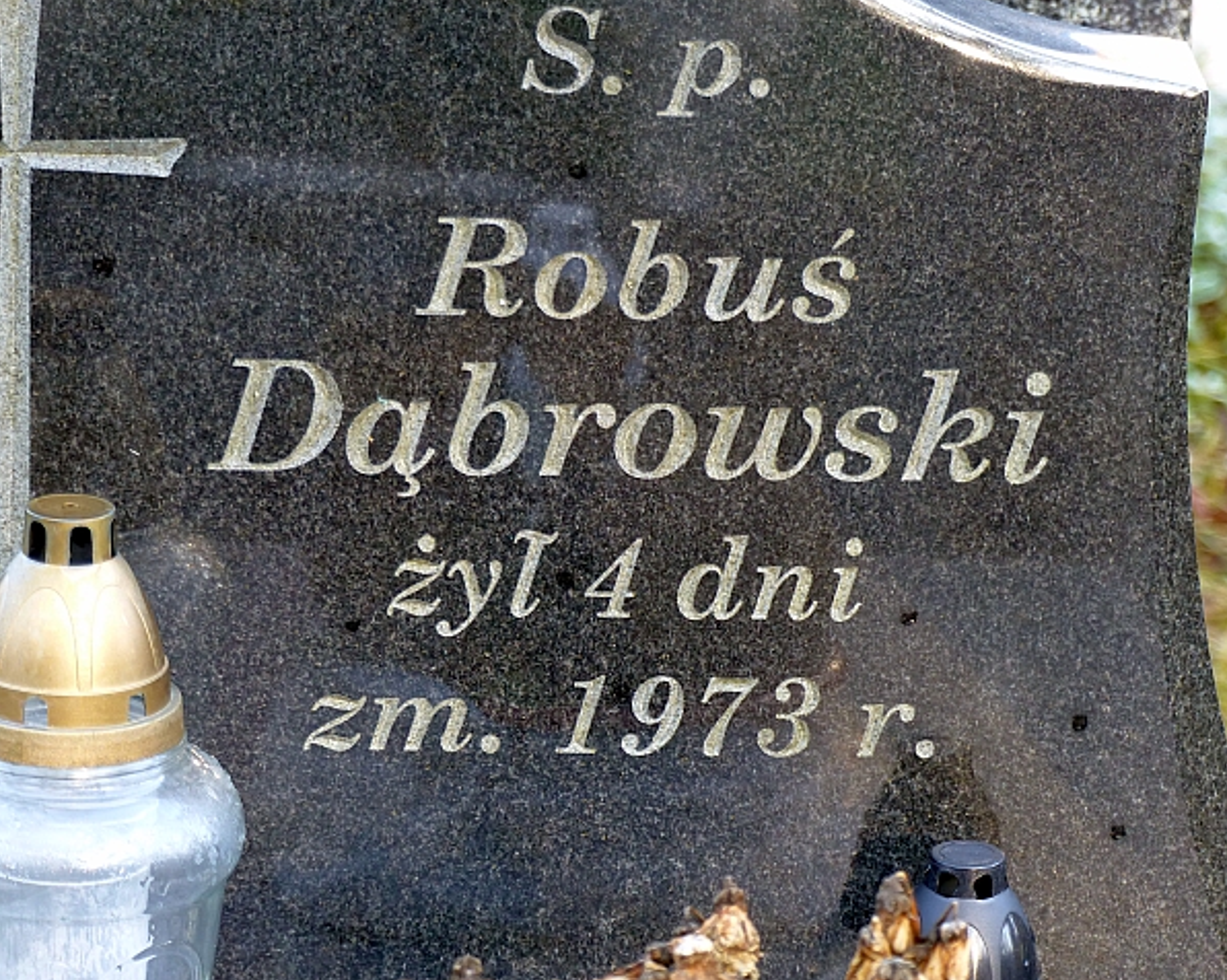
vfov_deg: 6.5
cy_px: 490
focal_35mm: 236
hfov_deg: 8.2
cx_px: 591
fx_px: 8565
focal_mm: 40.4
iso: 200
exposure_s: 1/80
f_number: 2.8
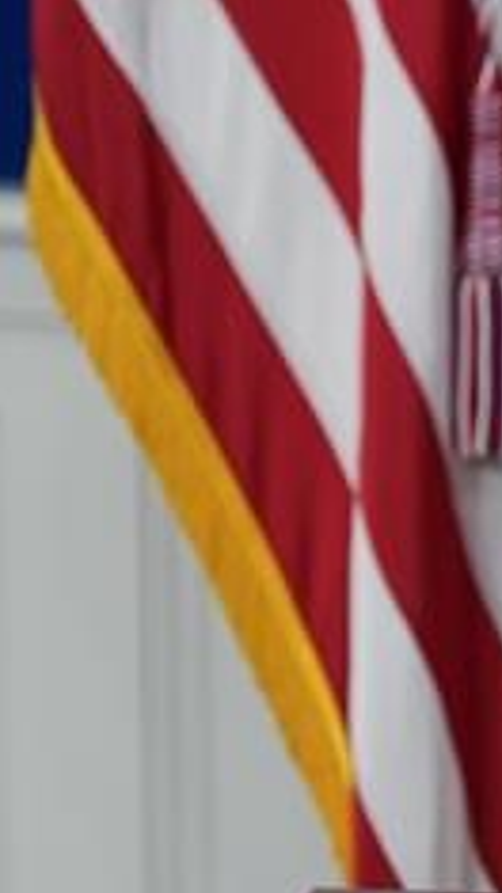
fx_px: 14474
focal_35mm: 611
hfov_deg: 2.0
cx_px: 1217
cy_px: 390
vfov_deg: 3.5
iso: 2000
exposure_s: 1/500
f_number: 4
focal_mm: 211
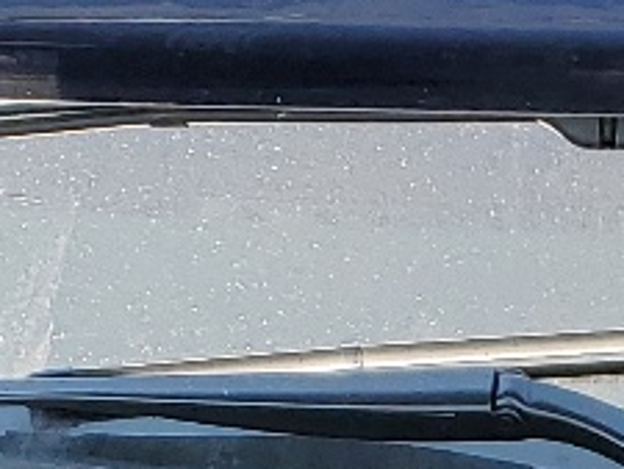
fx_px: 3337
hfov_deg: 10.6
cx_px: 577
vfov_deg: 7.5
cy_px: 1105
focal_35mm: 185
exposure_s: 1/526
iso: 50
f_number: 1.5
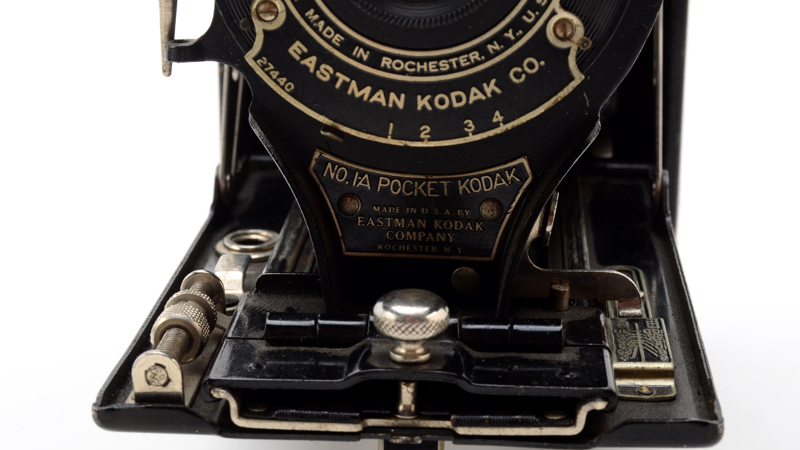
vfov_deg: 14.0
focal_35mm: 87
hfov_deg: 24.6
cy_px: 208
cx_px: 401
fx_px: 1835
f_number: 18
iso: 100
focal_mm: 55
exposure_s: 1/160
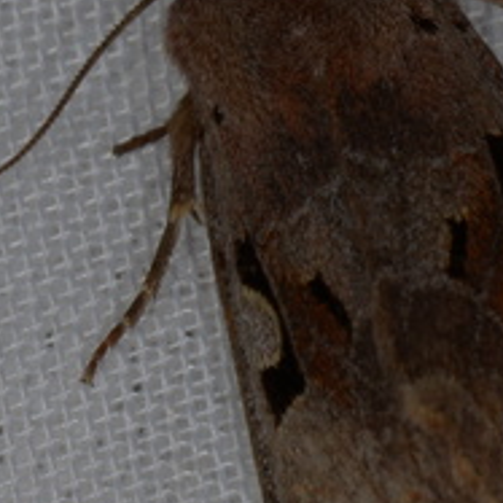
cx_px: 398
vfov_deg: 3.8
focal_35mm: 457
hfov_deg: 3.8
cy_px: 277
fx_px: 7510
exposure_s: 1/60
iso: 160
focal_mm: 85
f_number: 25
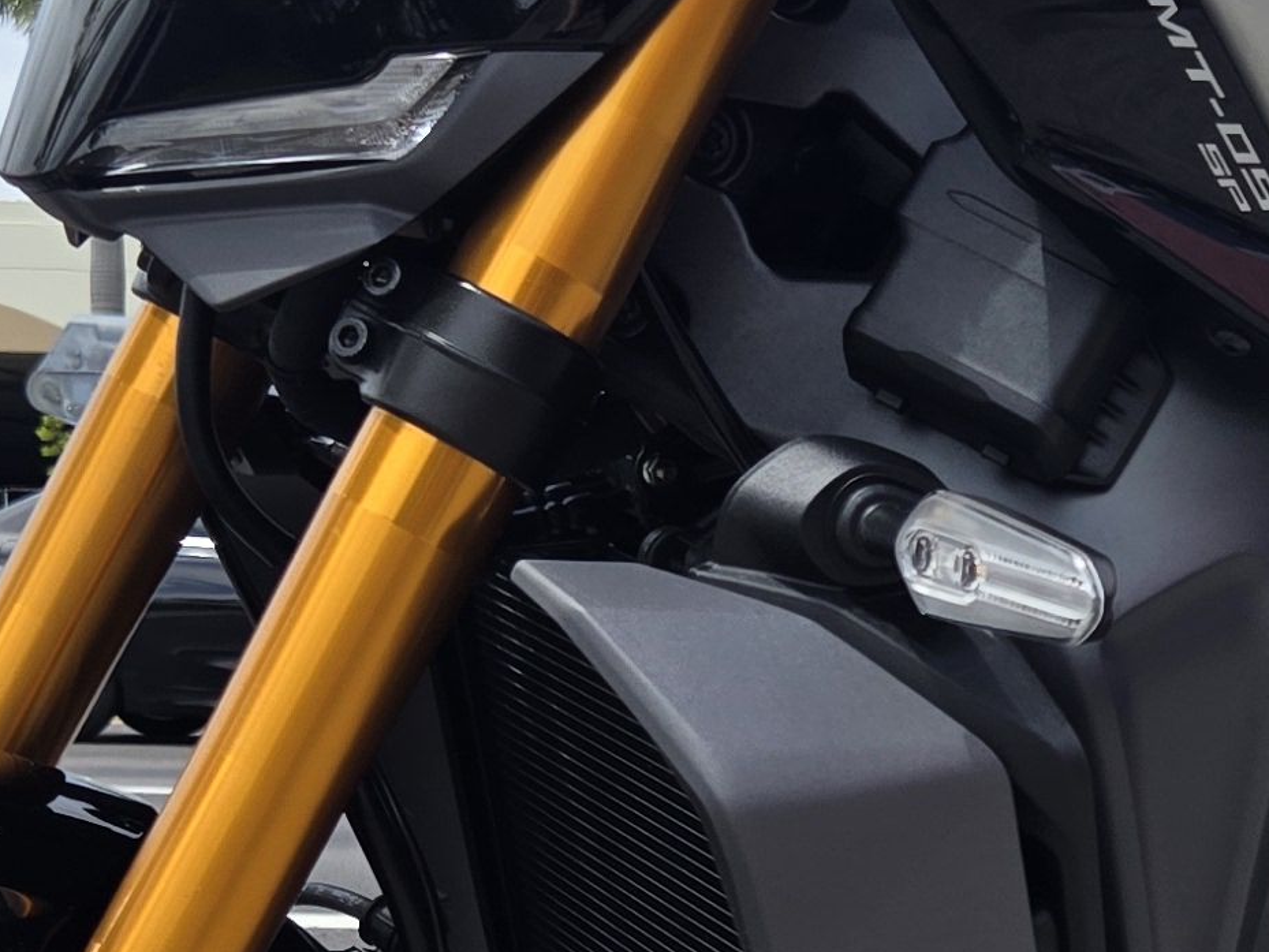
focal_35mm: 99
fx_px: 3630
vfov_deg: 14.8
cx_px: 1105
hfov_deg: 19.5
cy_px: 886
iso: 25
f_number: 1.8
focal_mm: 5.4
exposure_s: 1/1414
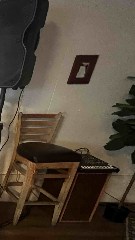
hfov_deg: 21.6
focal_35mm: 30
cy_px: 164
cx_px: -115
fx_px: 191
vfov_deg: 62.4
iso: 1000
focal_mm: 1.57
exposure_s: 1/40
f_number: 1.8
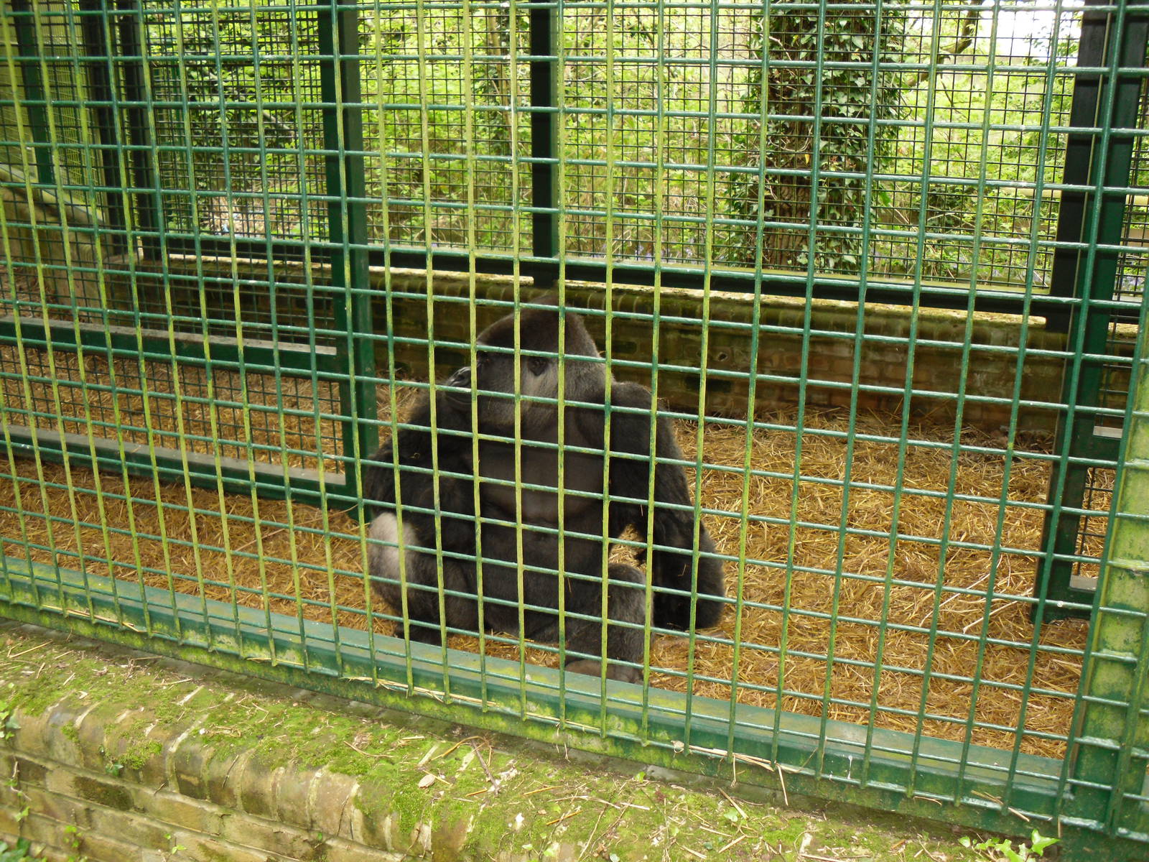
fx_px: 1162
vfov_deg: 40.7
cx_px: 574
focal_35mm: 35
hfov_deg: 52.6
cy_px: 431
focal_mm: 6.3
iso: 160
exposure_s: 1/45
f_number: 3
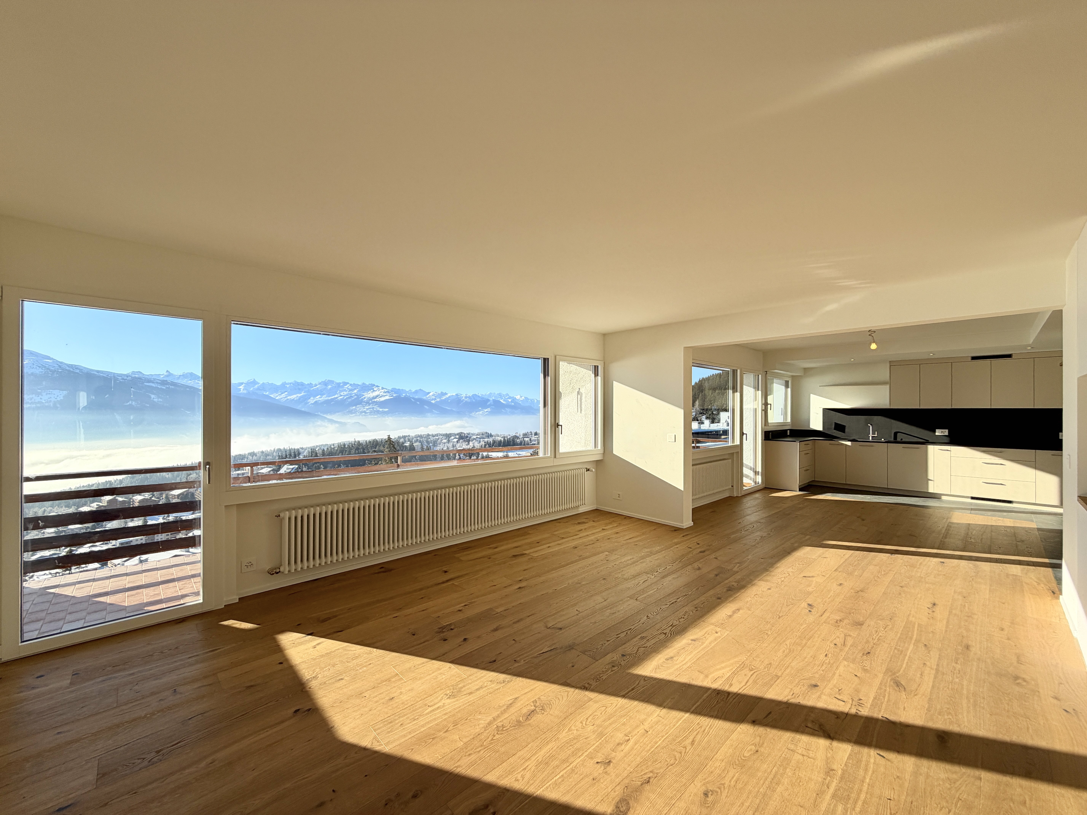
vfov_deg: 85.7
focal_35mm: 14
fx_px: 440
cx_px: 544
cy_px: 408
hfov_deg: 102.1
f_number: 2.2
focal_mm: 2.22
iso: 32
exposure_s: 1/770
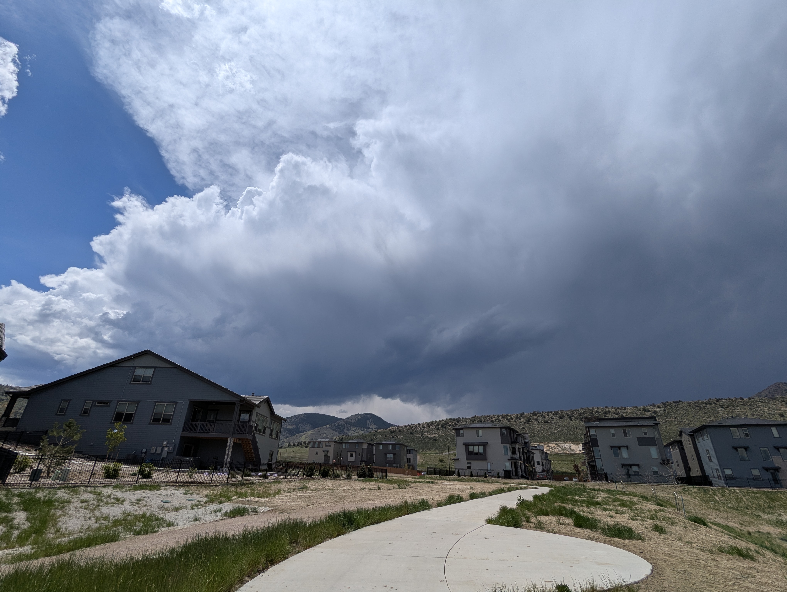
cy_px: 296
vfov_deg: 78.2
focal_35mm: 16
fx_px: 364
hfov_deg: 94.4
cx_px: 394
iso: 43
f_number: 2.2
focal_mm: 2.35
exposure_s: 1/4651
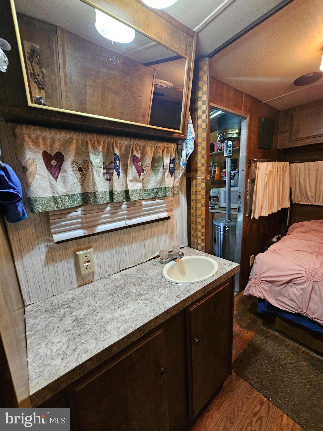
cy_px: 216
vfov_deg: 106.2
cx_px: 162
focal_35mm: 13
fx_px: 162
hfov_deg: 89.9
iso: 500
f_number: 2.2
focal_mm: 2.2
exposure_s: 1/30
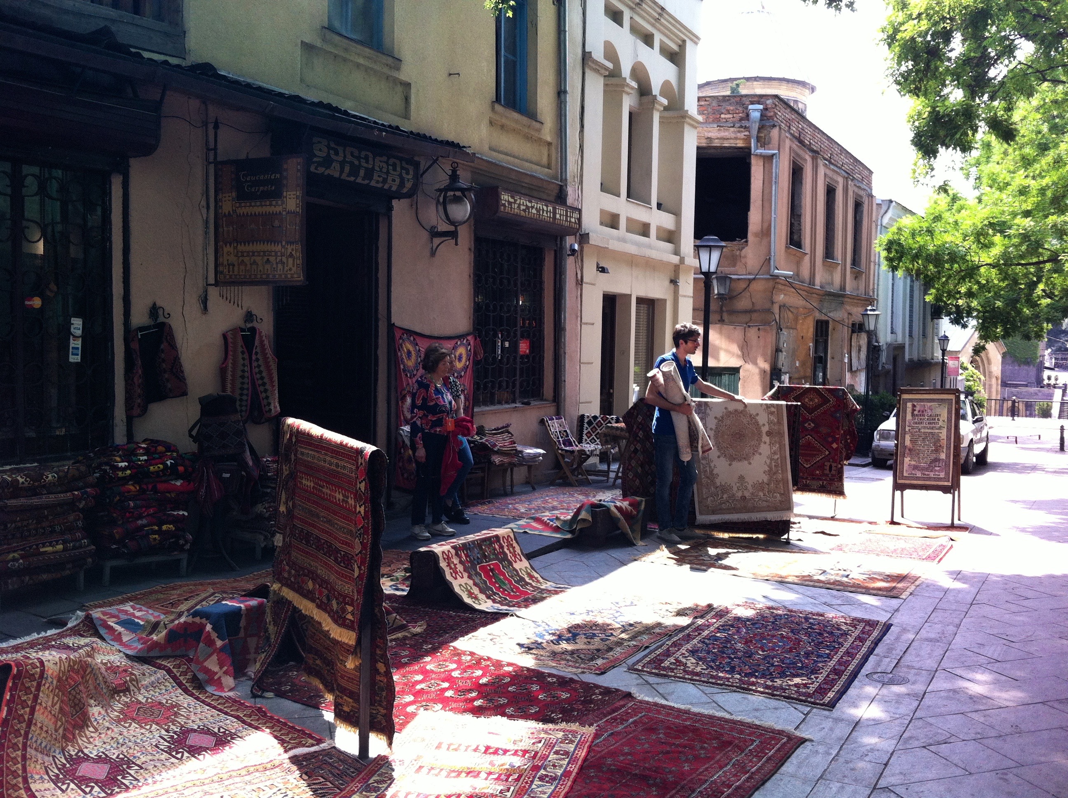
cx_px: 534
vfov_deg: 40.6
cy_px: 399
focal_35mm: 35
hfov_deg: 52.7
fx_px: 1078
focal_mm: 3.85
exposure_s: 1/192
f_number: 2.8
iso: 80
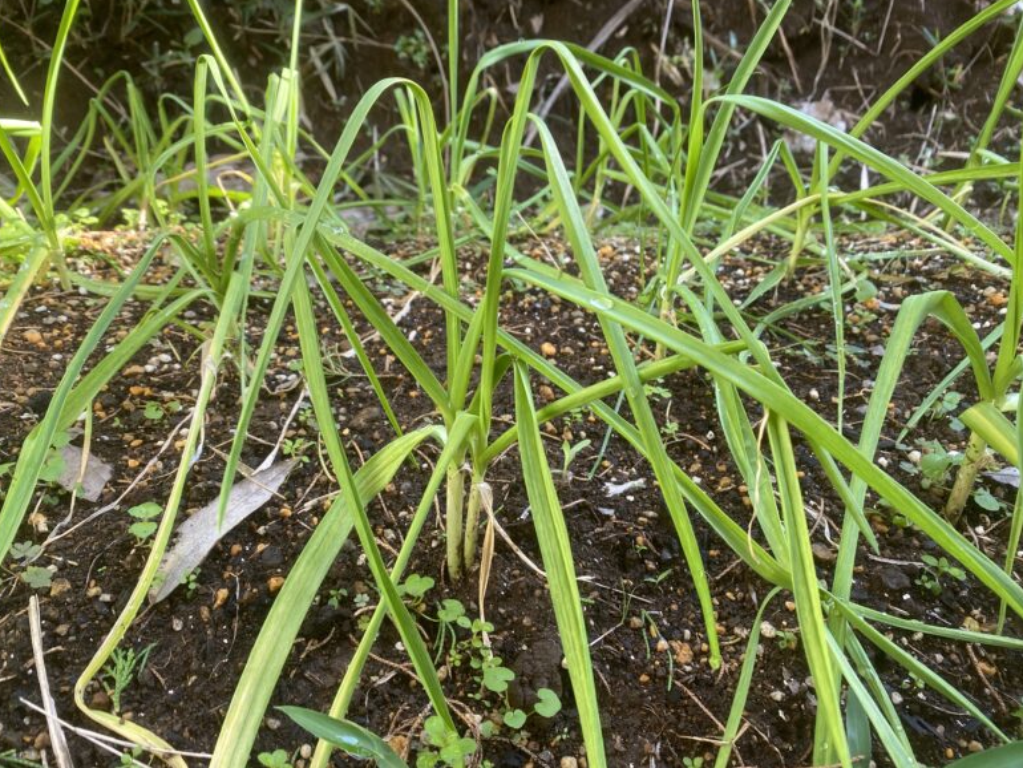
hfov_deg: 65.3
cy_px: 371
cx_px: 497
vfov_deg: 51.4
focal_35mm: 27
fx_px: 798
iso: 50
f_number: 1.8
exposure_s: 1/121
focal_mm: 4.25
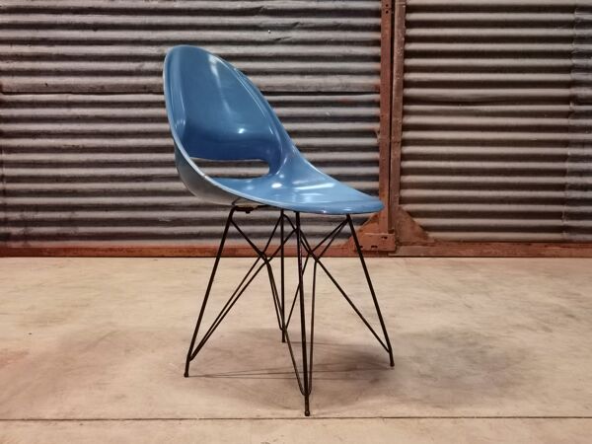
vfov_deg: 44.2
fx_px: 547
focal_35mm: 32
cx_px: 296
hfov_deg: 56.8
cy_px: 222
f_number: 1.9
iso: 640
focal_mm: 6.71
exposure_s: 1/25
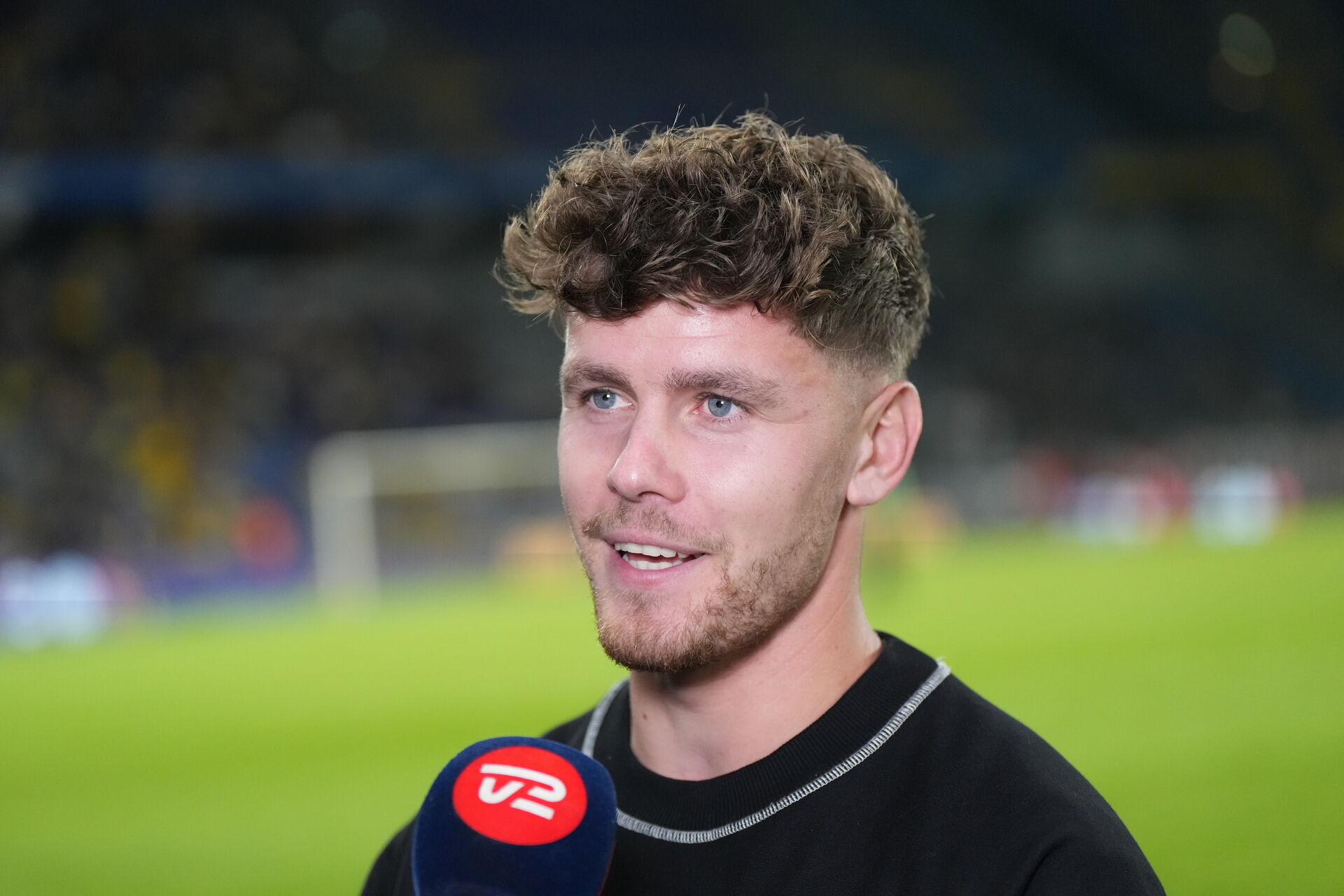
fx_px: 3621
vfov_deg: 14.1
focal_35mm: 97
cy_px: 448
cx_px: 672
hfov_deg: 21.0
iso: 4000
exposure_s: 1/1600
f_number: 2.8
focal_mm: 97
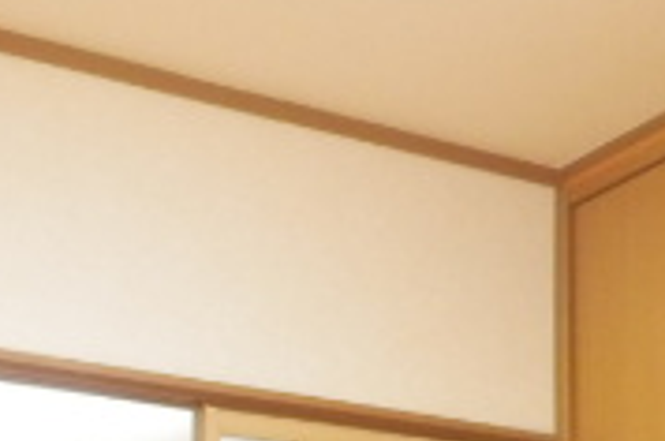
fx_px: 1660
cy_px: 691
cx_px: 280
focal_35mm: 90
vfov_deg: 14.0
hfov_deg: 22.6
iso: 500
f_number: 3
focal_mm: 4.2
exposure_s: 1/30
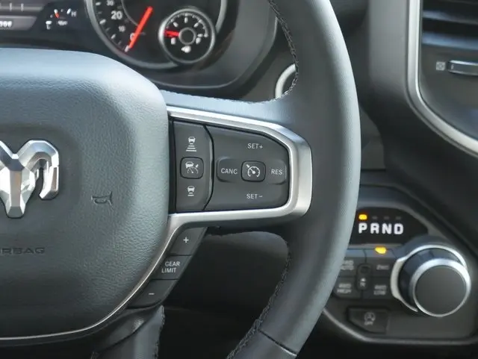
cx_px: 239
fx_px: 1161
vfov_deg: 17.6
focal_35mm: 84
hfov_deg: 23.3
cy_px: 180
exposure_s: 1/80
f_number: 5.6
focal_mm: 42
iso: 3200
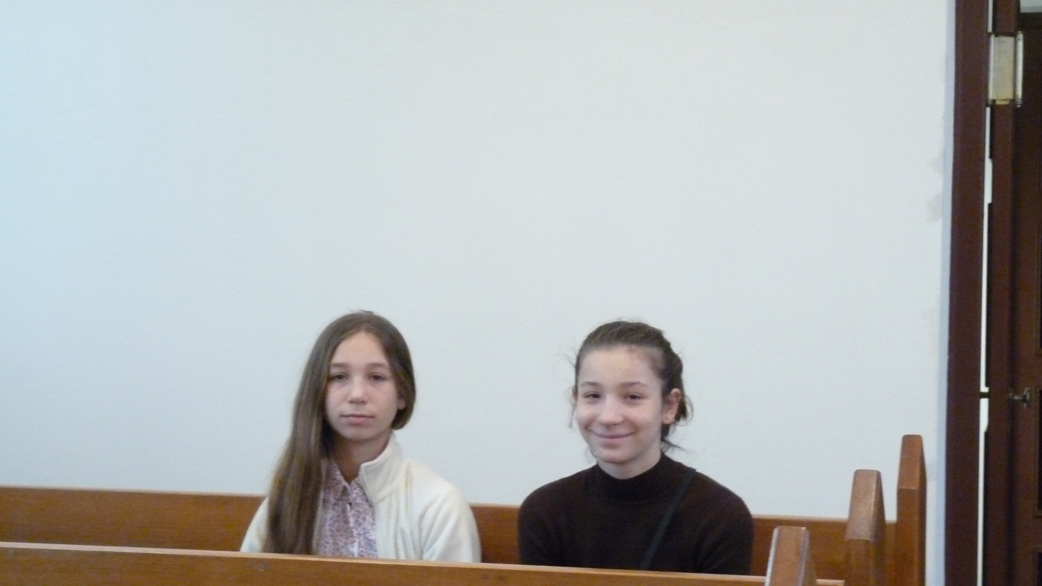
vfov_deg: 14.7
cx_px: 521
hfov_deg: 25.9
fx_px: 2266
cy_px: 326
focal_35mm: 82
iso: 800
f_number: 3.4
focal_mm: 13.3
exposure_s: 1/30
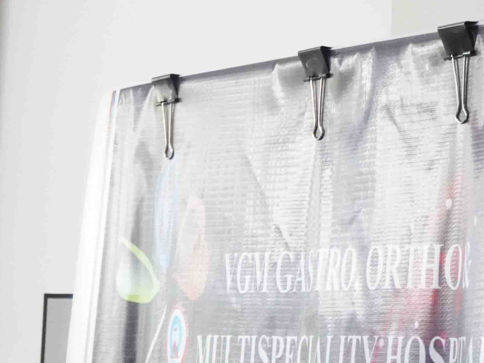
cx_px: -372
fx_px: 2013
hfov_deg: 12.6
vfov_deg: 10.3
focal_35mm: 144
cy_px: 255
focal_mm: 28
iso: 2000
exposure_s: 1/50
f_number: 6.3
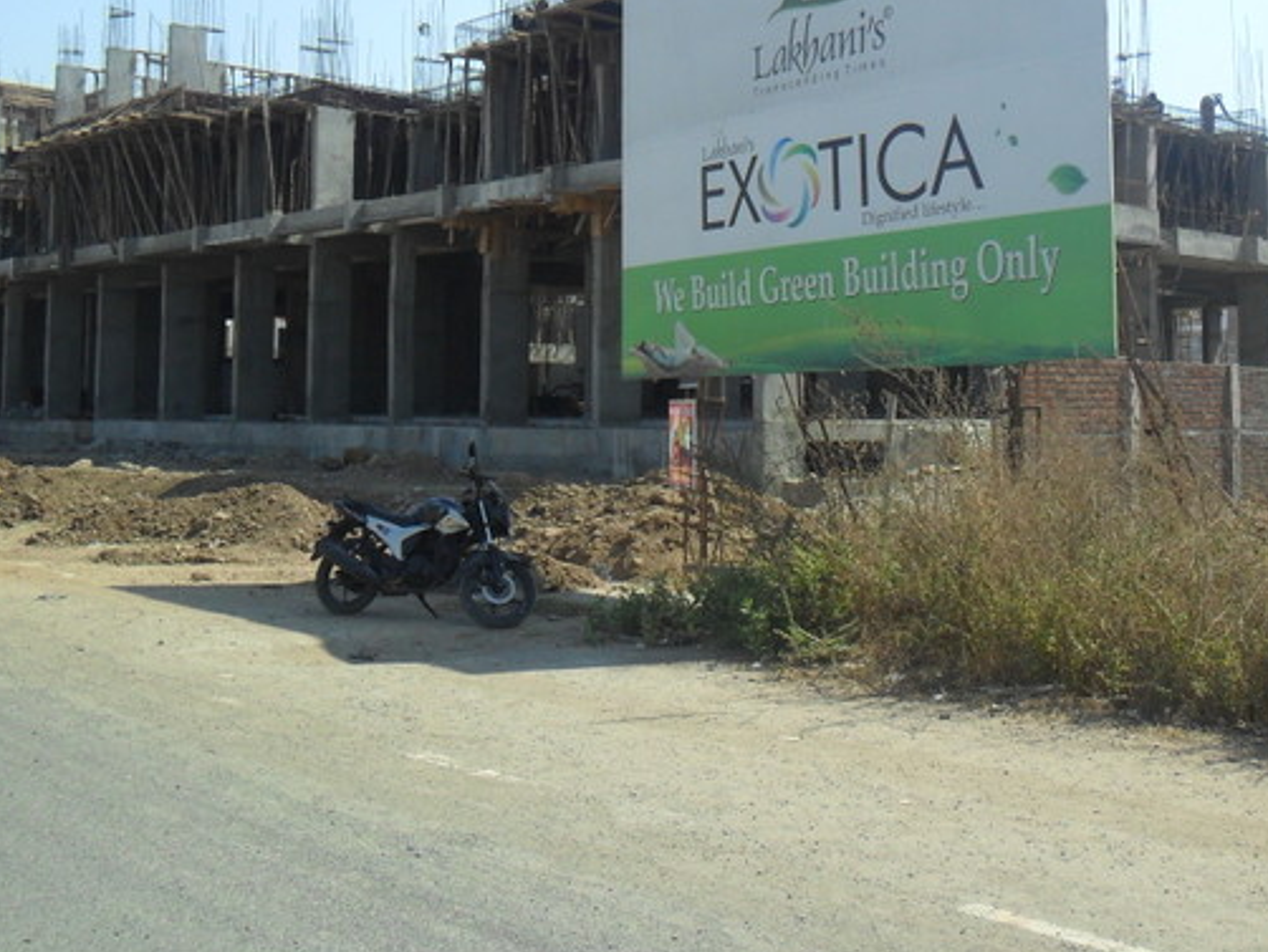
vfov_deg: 33.3
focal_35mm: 43
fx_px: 1576
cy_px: 306
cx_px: 738
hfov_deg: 43.7
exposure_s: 1/1000
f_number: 3.5
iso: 100
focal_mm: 4.9
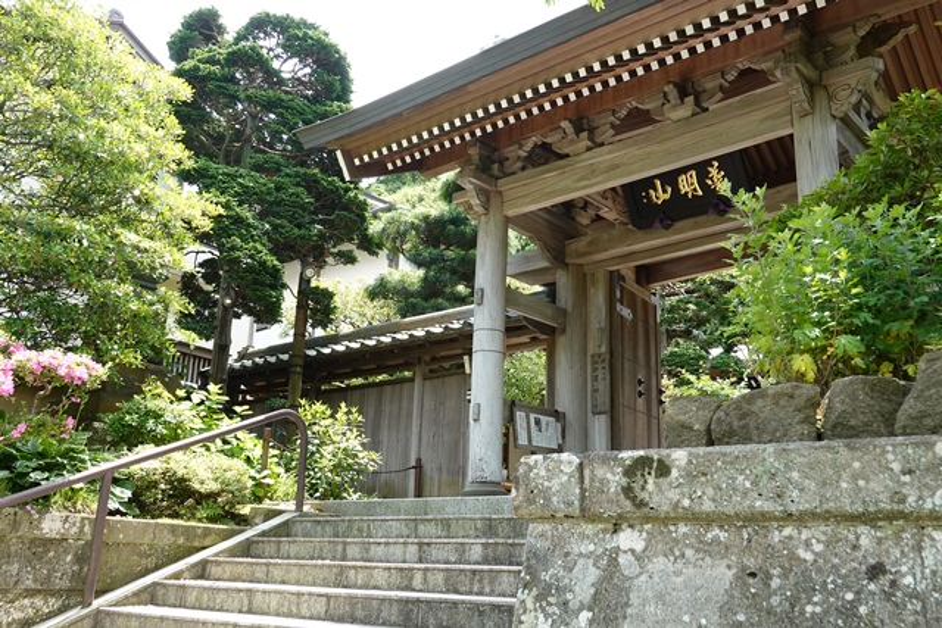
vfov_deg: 38.9
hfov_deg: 55.8
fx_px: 890
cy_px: 314
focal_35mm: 34
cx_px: 471
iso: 400
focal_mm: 12.76
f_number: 5
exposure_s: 1/250
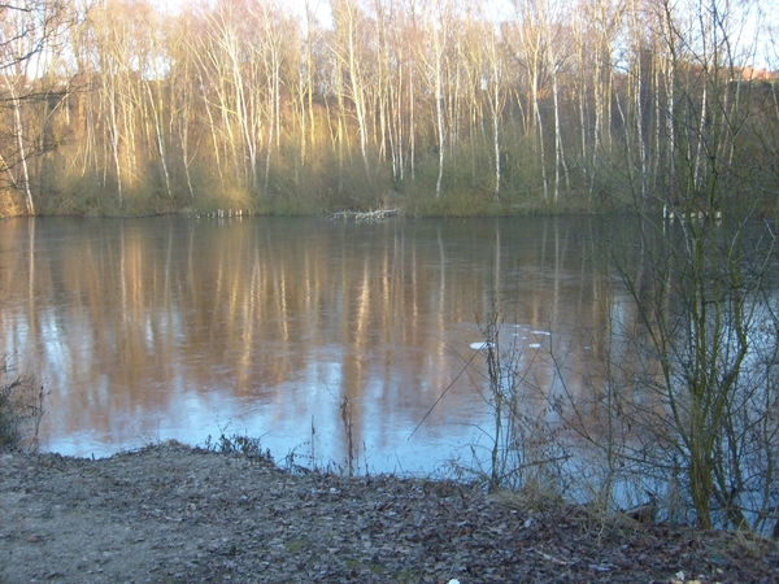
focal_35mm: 35
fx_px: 788
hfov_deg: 52.6
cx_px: 390
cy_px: 292
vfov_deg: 40.7
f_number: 2.8
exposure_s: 1/125
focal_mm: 5.8
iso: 80
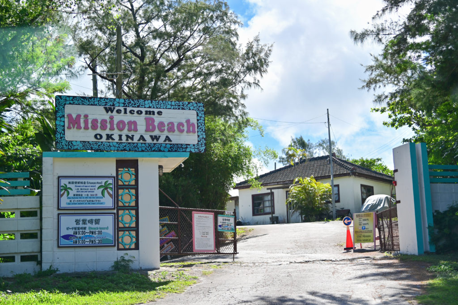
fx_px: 661
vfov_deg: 25.9
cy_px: 152
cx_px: 229
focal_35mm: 52
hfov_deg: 38.2
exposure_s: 1/800
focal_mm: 52
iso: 100
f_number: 4
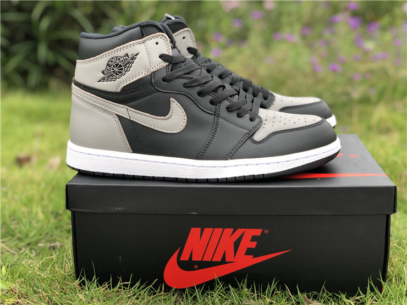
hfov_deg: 36.8
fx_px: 611
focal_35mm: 52
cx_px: 204
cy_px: 152
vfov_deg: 28.0
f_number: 2.4
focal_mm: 6
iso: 16
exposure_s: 1/232
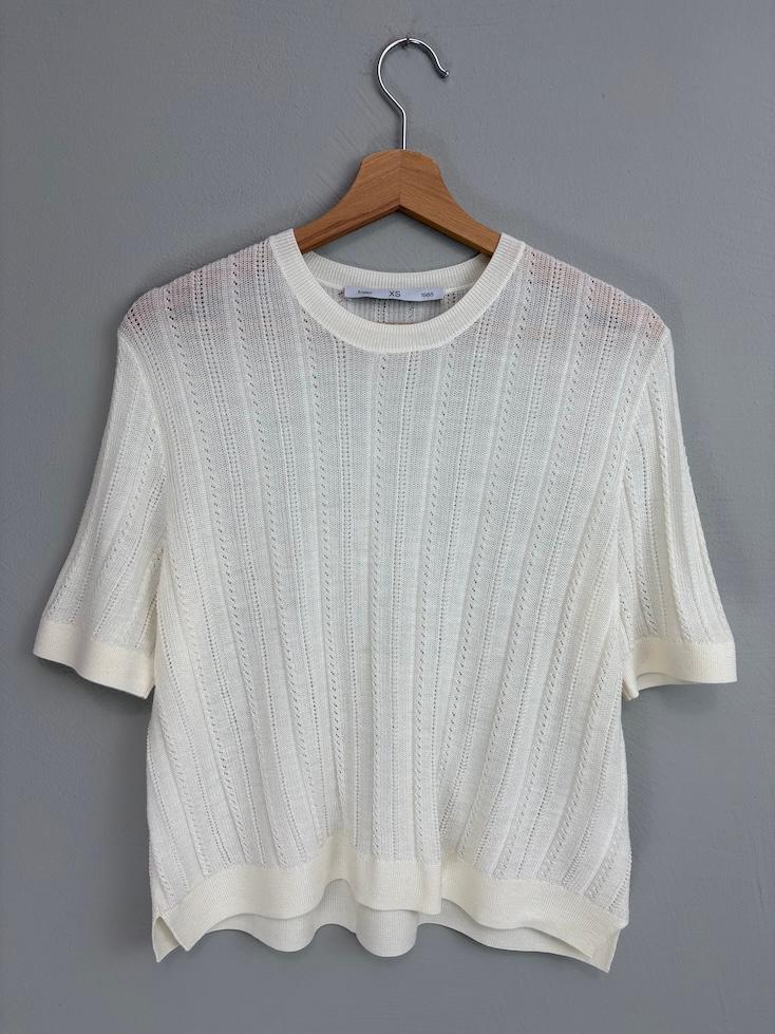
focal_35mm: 26
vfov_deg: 67.3
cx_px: 388
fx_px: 776
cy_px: 517
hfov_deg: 53.1
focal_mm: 5.96
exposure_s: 1/121
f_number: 1.6
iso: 32
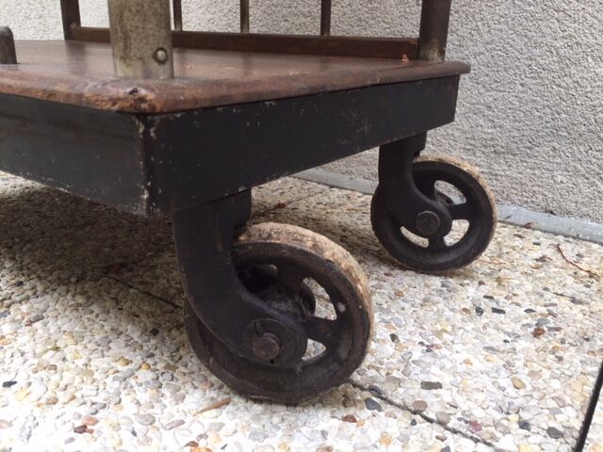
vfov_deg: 48.2
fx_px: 505
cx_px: 302
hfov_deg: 61.7
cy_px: 226
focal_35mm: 29
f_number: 2.2
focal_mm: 4.15
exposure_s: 1/50
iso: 32
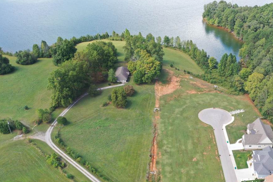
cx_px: 188
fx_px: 311
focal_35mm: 41
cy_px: 113
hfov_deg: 46.4
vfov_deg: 32.5
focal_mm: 10.26
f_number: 5
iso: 100
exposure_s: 1/120
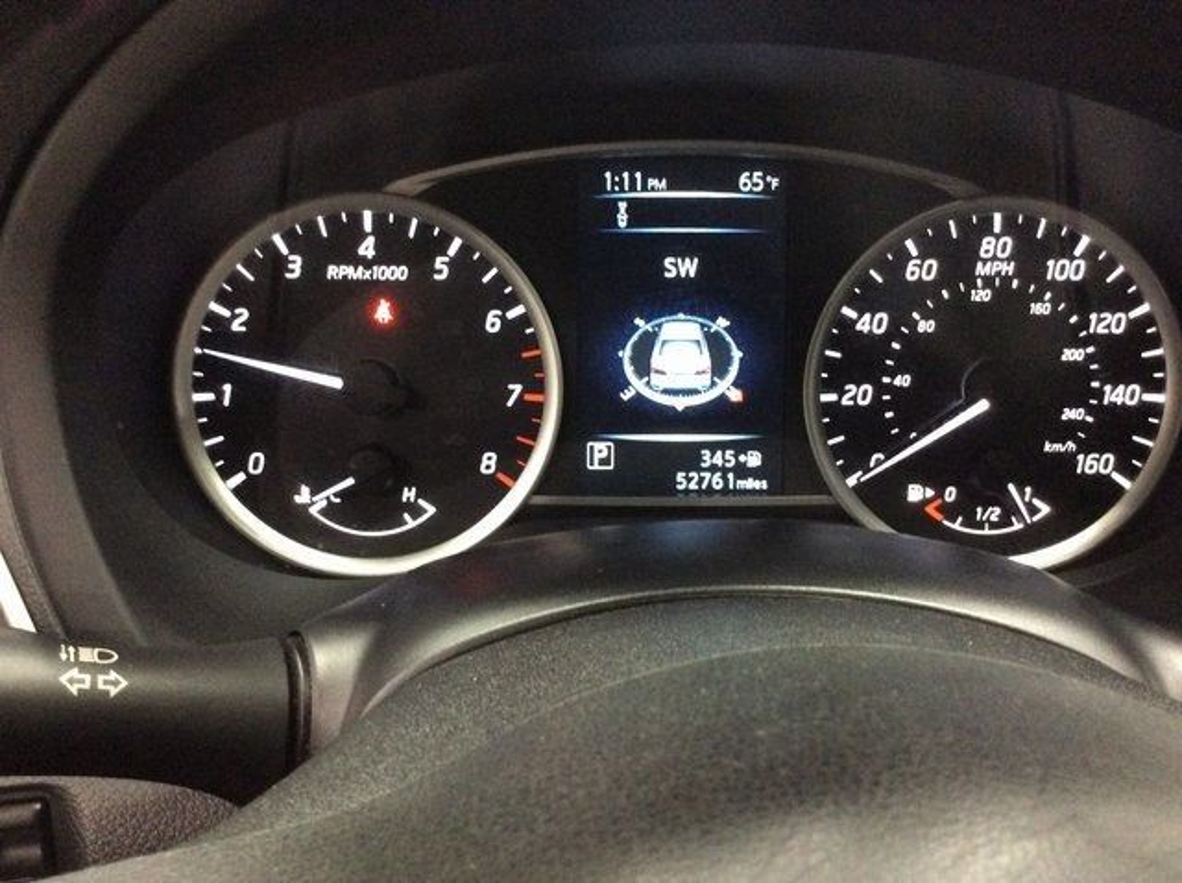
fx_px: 1091
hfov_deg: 56.9
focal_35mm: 32
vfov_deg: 44.1
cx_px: 591
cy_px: 442
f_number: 2.4
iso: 320
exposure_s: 1/20
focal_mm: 3.3
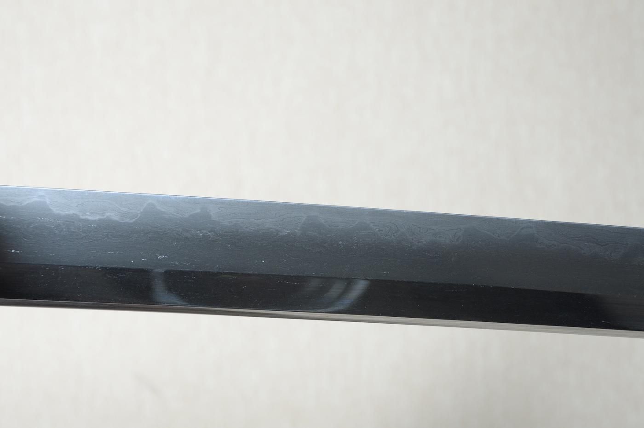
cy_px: 214
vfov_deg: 11.4
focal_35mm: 120
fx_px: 2145
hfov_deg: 17.1
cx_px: 322
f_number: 11
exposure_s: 1/1.6
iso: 400
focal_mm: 80
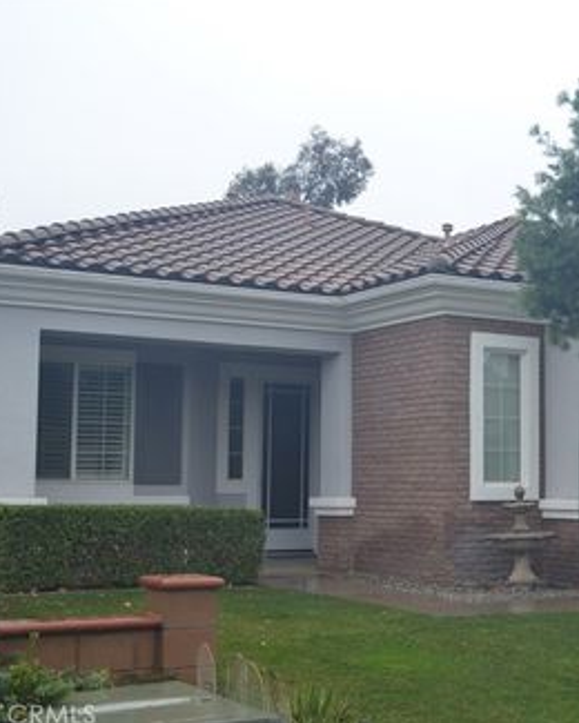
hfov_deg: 28.7
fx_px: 1114
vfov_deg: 36.0
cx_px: 441
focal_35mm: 52
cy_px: 359
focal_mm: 24
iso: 140
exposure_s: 1/125
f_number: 5.6
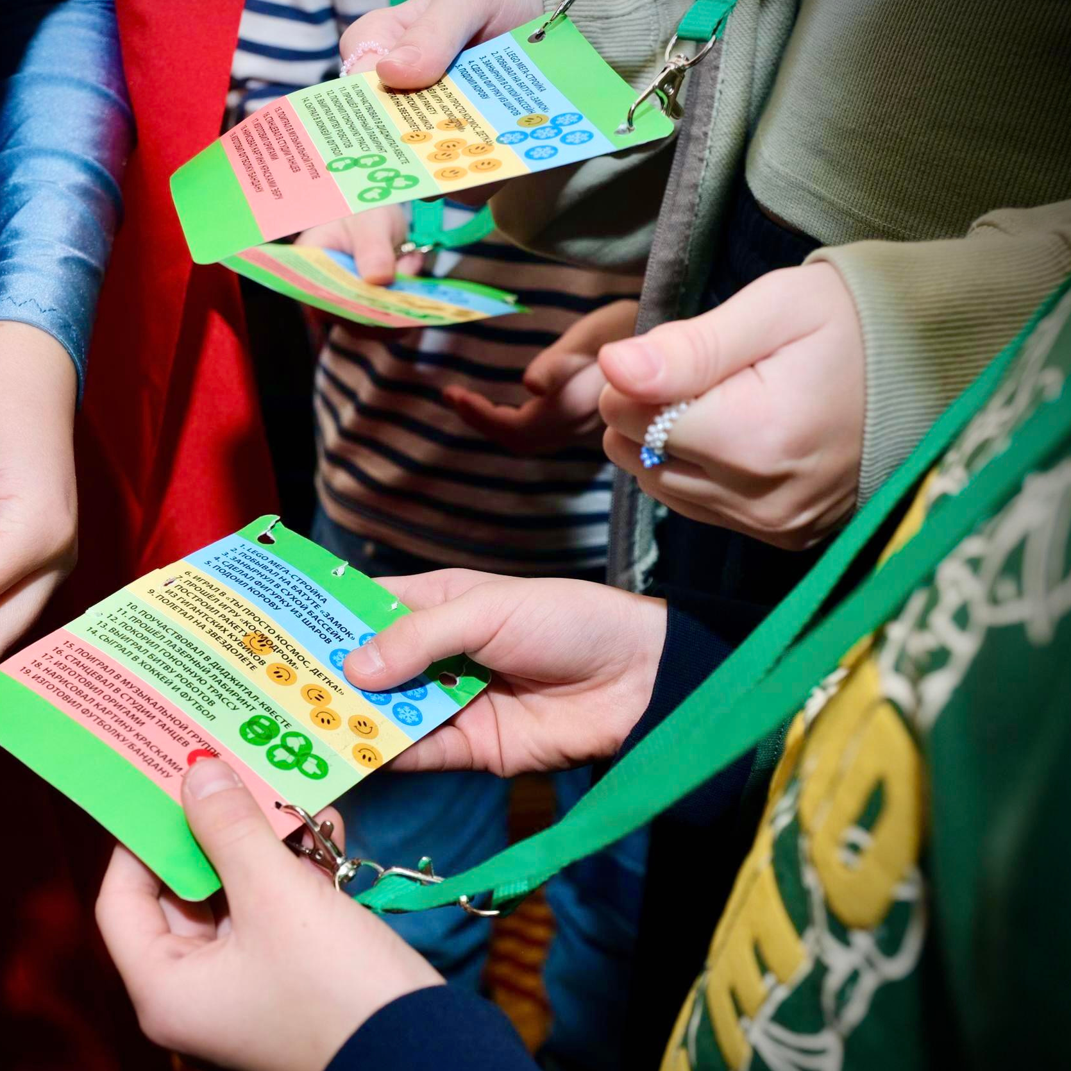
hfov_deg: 38.7
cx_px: 351
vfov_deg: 39.2
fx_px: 1505
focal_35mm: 43
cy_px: 532
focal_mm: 22
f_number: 4
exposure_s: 1/250
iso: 500
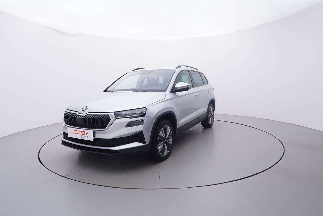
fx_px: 202
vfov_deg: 56.2
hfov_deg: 77.3
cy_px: 108
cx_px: 162
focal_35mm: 22
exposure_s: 1/80
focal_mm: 15
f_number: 5
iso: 200
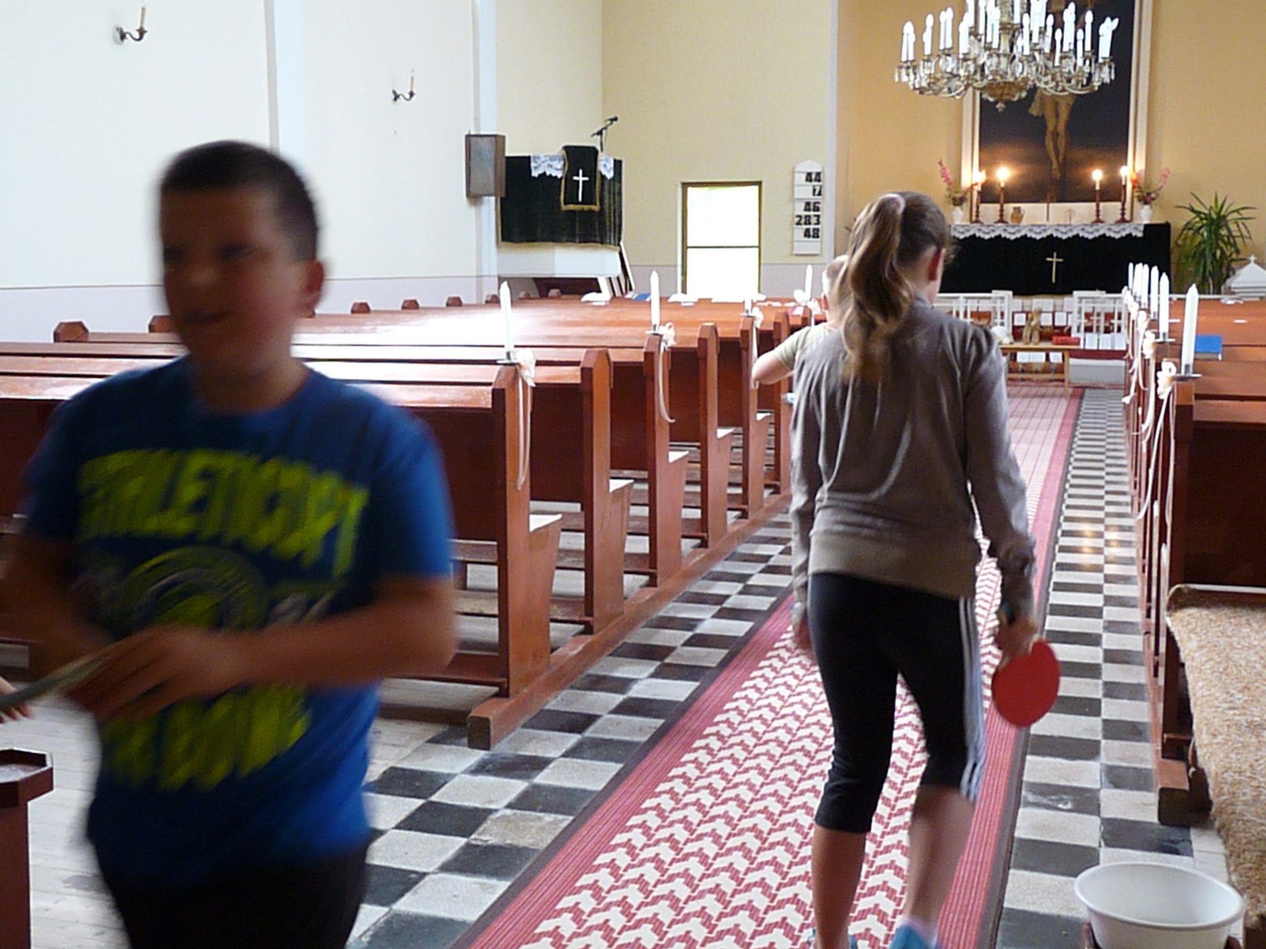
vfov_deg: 36.0
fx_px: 1463
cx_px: 633
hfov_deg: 46.8
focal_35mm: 40
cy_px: 474
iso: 800
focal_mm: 7.2
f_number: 3
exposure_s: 1/40
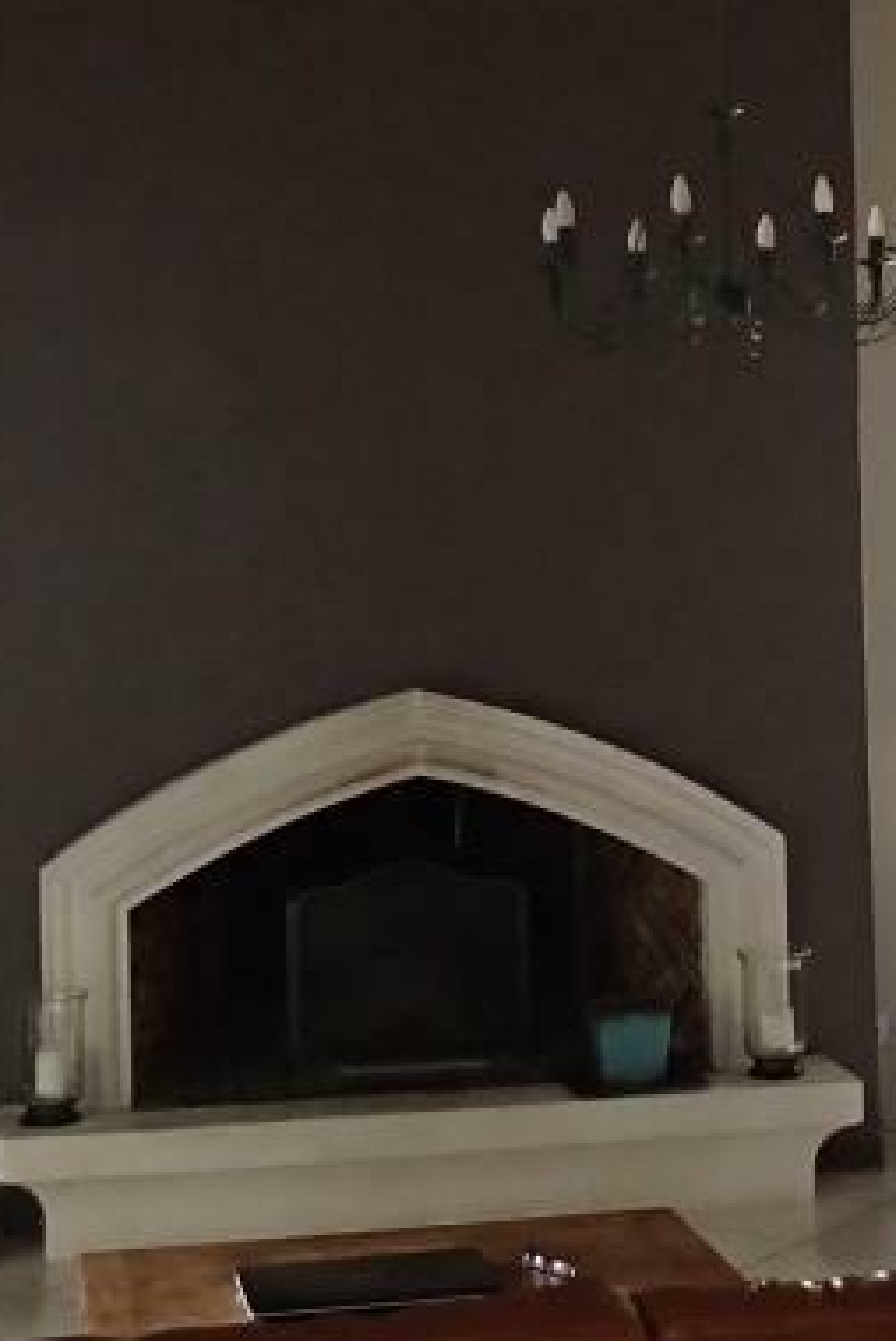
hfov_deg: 19.4
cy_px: 547
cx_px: 596
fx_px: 2608
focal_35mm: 70
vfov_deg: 28.8
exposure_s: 1/30
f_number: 2
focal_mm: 4.5
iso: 400
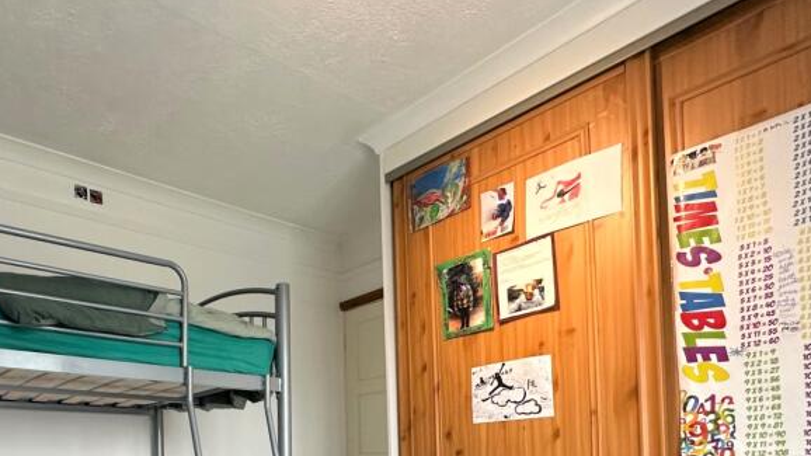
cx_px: 213
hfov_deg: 66.0
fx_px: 581
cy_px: 457
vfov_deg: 38.1
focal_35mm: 27
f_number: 2.2
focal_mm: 2.22
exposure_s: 1/99
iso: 200
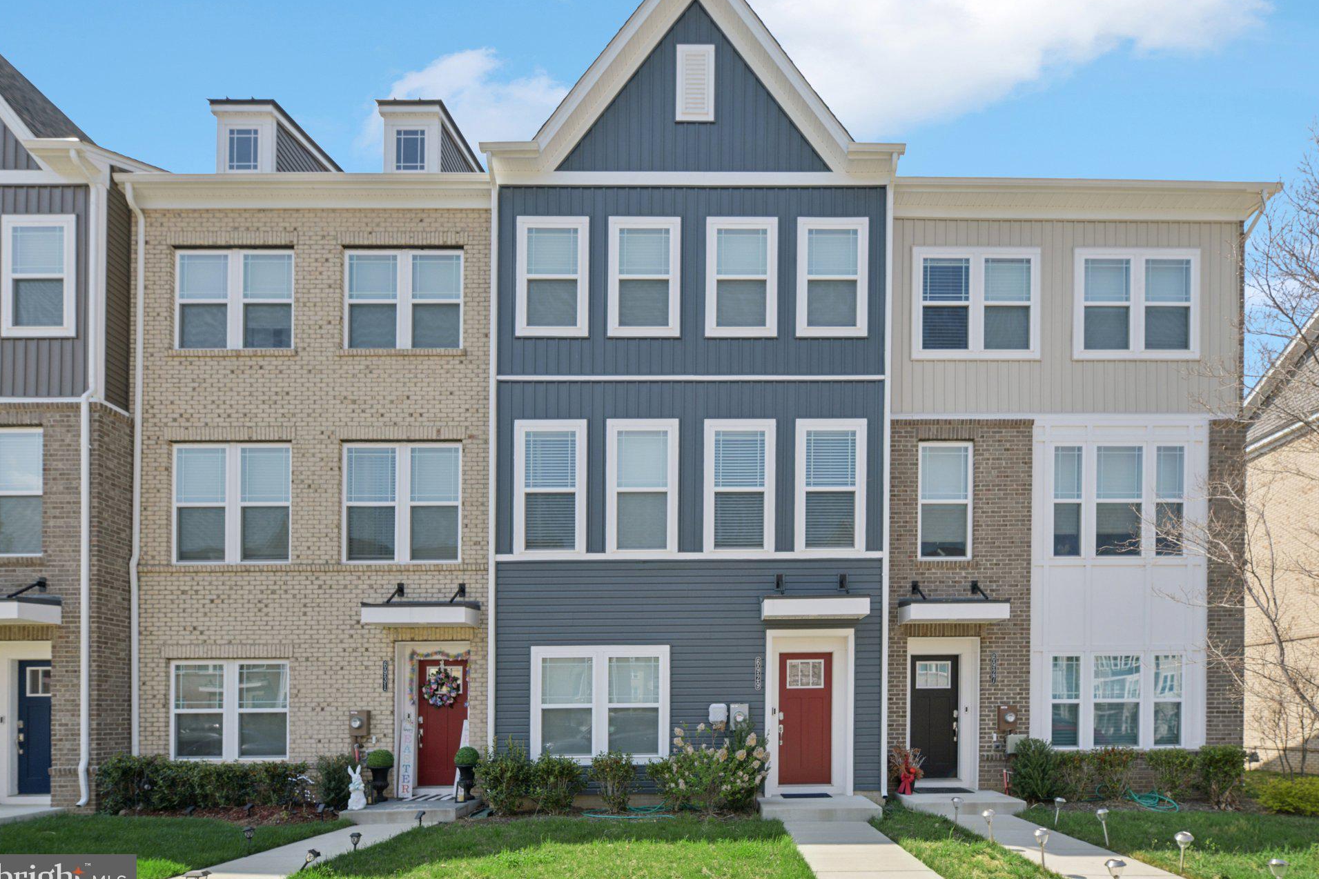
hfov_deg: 100.3
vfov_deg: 77.3
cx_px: 690
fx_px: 550
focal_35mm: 15
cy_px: 434
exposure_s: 1/200
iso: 100
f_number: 8
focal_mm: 14
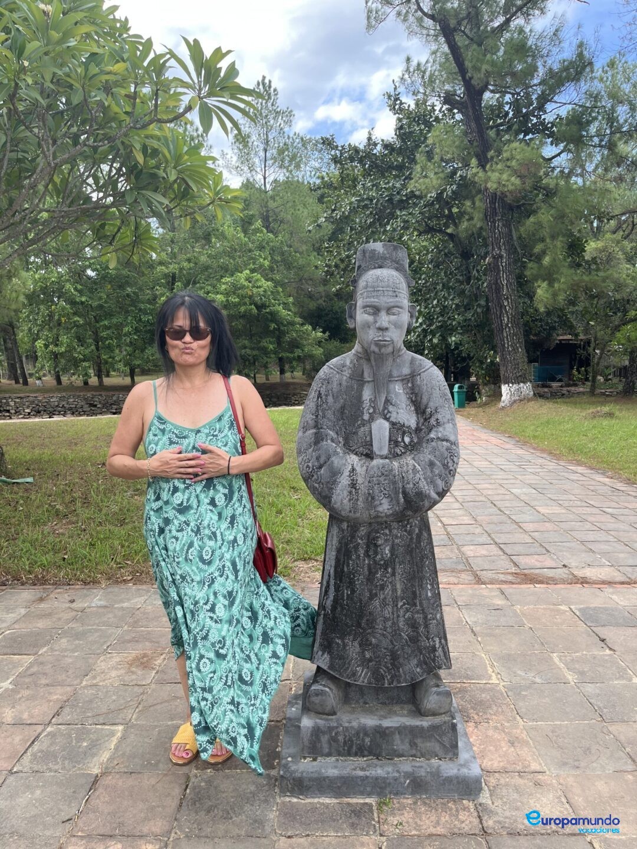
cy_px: 424
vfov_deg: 67.3
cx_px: 318
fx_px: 638
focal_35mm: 26
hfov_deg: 53.1
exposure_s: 1/403
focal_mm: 5.1
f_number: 1.6
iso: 50
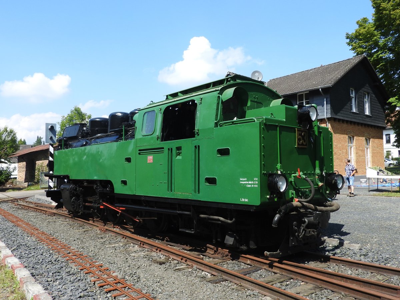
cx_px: 200
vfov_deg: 46.8
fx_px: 347
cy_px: 150
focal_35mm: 30
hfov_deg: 60.0
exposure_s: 1/800
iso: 100
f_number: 3.5
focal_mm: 5.4
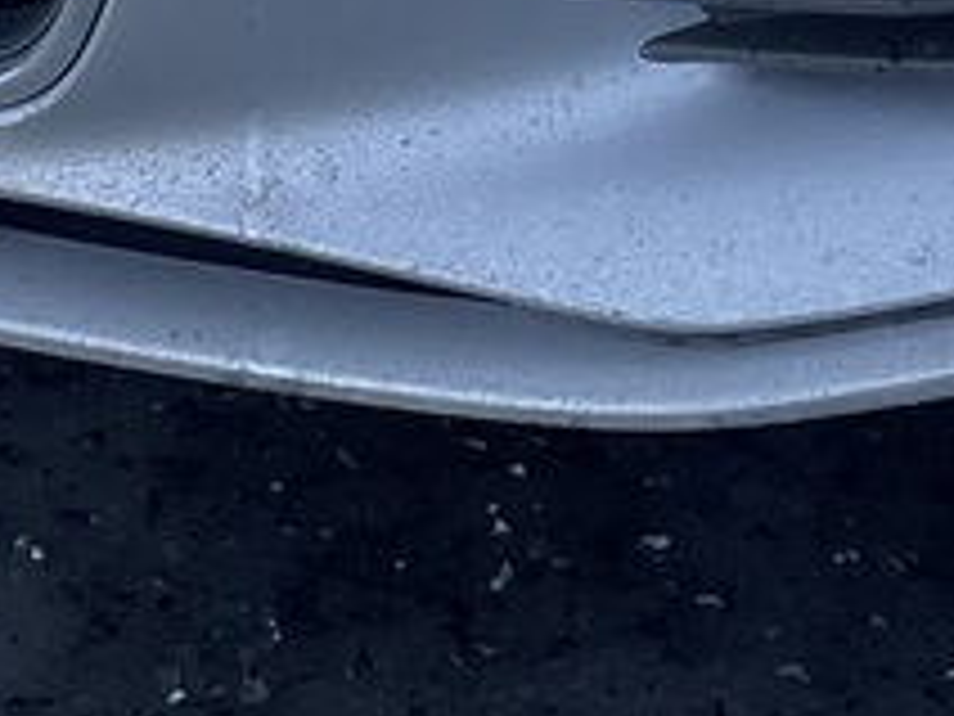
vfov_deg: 7.4
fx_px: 4878
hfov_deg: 11.2
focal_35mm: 177
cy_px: -1387
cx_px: 666
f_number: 1.6
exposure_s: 1/917
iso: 32
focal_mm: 4.2
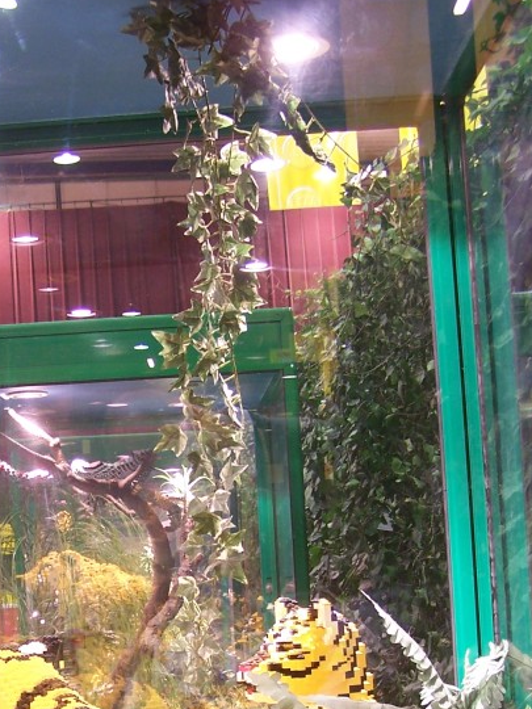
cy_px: 576
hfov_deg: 20.1
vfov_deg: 26.5
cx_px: 72
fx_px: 1475
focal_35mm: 72
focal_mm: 6.3
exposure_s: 1/2
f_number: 2.8
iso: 80
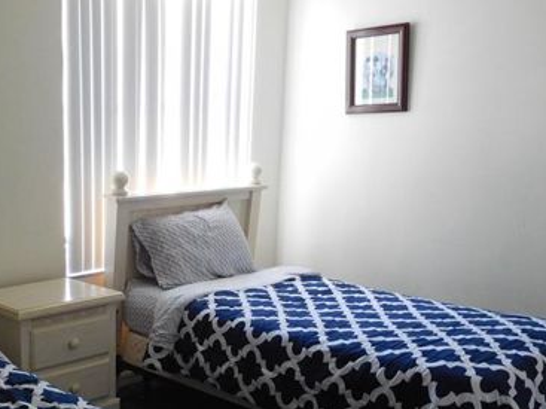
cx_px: 109
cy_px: 308
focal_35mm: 48
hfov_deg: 38.2
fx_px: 757
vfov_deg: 29.8
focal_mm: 4.5
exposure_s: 1/25
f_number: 3.4
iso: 400
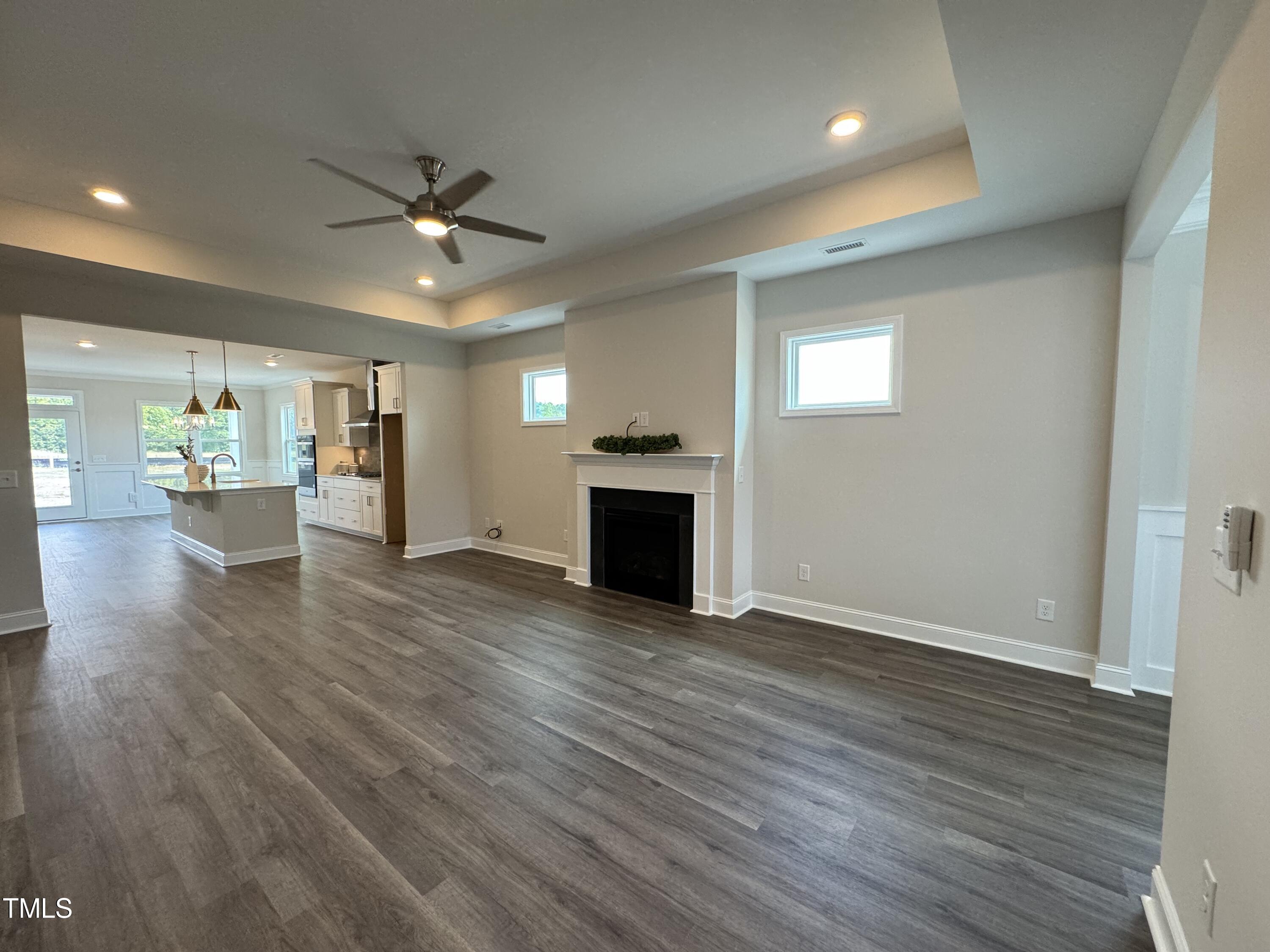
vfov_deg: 85.7
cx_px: 635
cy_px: 476
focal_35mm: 14
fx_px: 514
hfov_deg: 102.1
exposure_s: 1/120
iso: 200
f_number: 2.2
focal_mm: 2.22
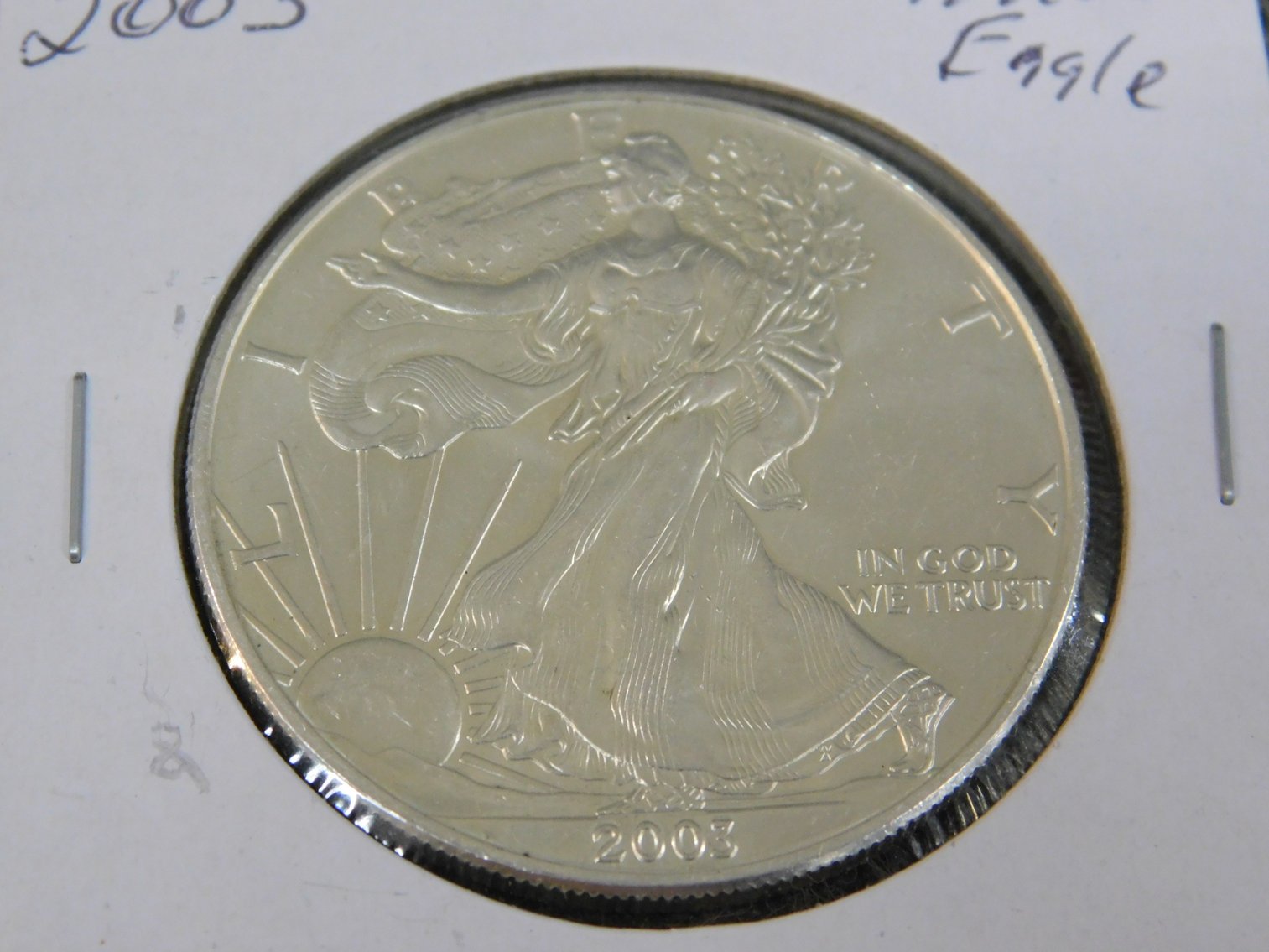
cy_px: 476
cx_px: 634
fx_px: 2933
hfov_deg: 24.4
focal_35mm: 80
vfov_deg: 18.4
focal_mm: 14.2
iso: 400
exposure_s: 1/20
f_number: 4.4
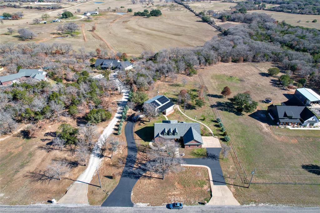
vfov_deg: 57.2
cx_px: 160
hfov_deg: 78.6
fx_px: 195
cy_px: 106
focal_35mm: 22
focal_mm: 8.38
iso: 100
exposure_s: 1/1000
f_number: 2.8
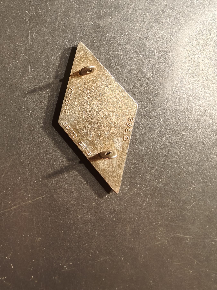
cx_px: 108
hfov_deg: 58.9
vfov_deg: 73.9
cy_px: 145
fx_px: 192
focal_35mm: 23
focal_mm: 2.32
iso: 800
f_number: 2
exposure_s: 1/50
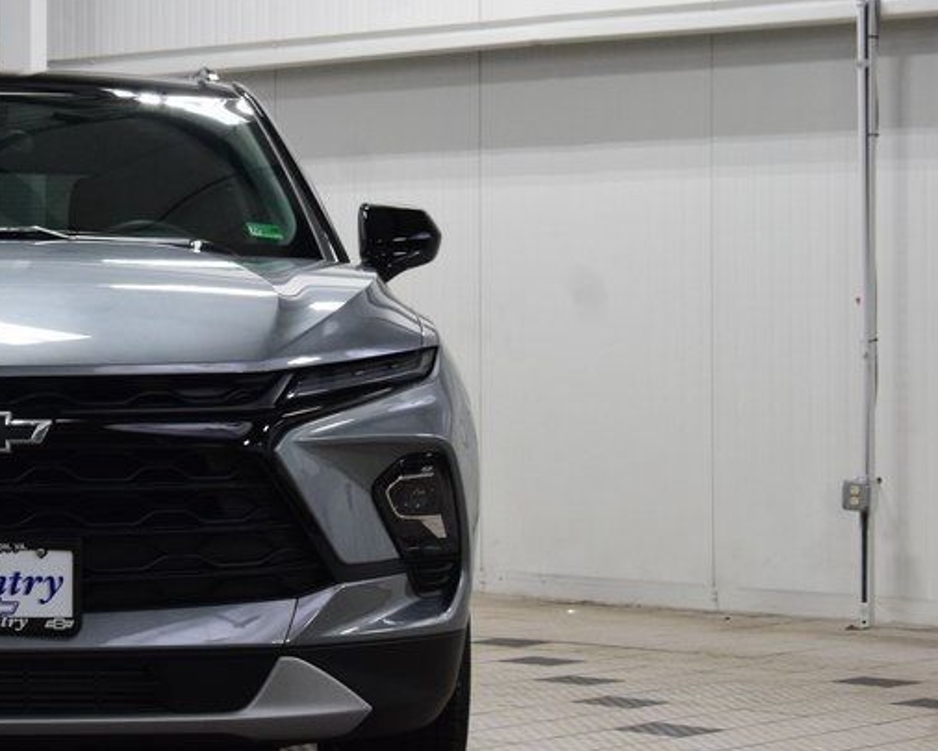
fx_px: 3165
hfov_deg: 16.5
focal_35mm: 114
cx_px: -9
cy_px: 353
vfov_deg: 13.5
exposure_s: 1/60
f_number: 7.1
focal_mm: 40
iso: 1600
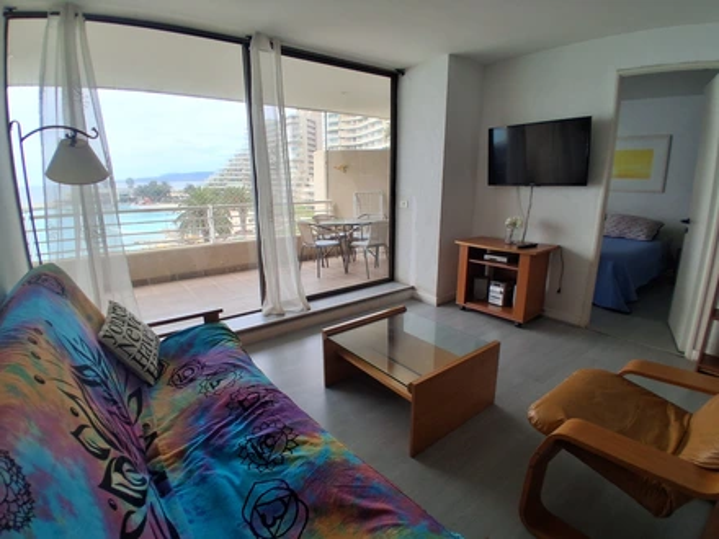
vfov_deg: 74.7
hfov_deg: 91.0
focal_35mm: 17
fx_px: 353
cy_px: 270
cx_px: 360
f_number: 2.2
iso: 50
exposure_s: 1/475
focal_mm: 1.4
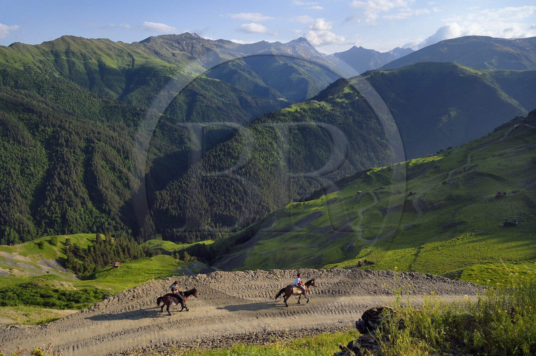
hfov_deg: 73.8
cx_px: 268
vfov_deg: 53.1
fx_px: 357
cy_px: 178
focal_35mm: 24
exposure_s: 1/500
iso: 200
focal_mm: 24
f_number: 7.1
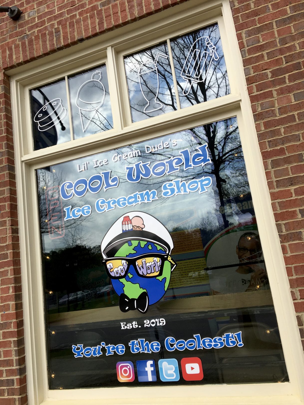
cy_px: 202
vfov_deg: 61.7
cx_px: 152
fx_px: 340
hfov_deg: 48.2
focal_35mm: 29
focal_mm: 4.15
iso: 25
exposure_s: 1/1374
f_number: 2.2
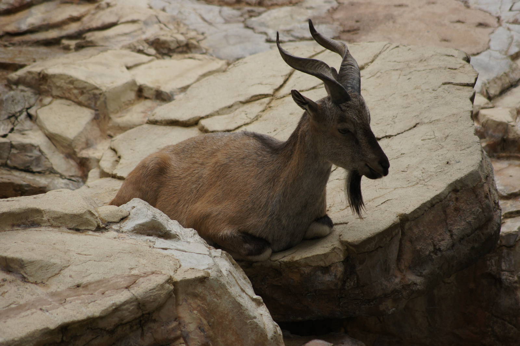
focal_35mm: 300
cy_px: 173
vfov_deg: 4.6
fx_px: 4333
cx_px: 260
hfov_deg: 6.9
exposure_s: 1/500
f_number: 5.6
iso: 400
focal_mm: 200
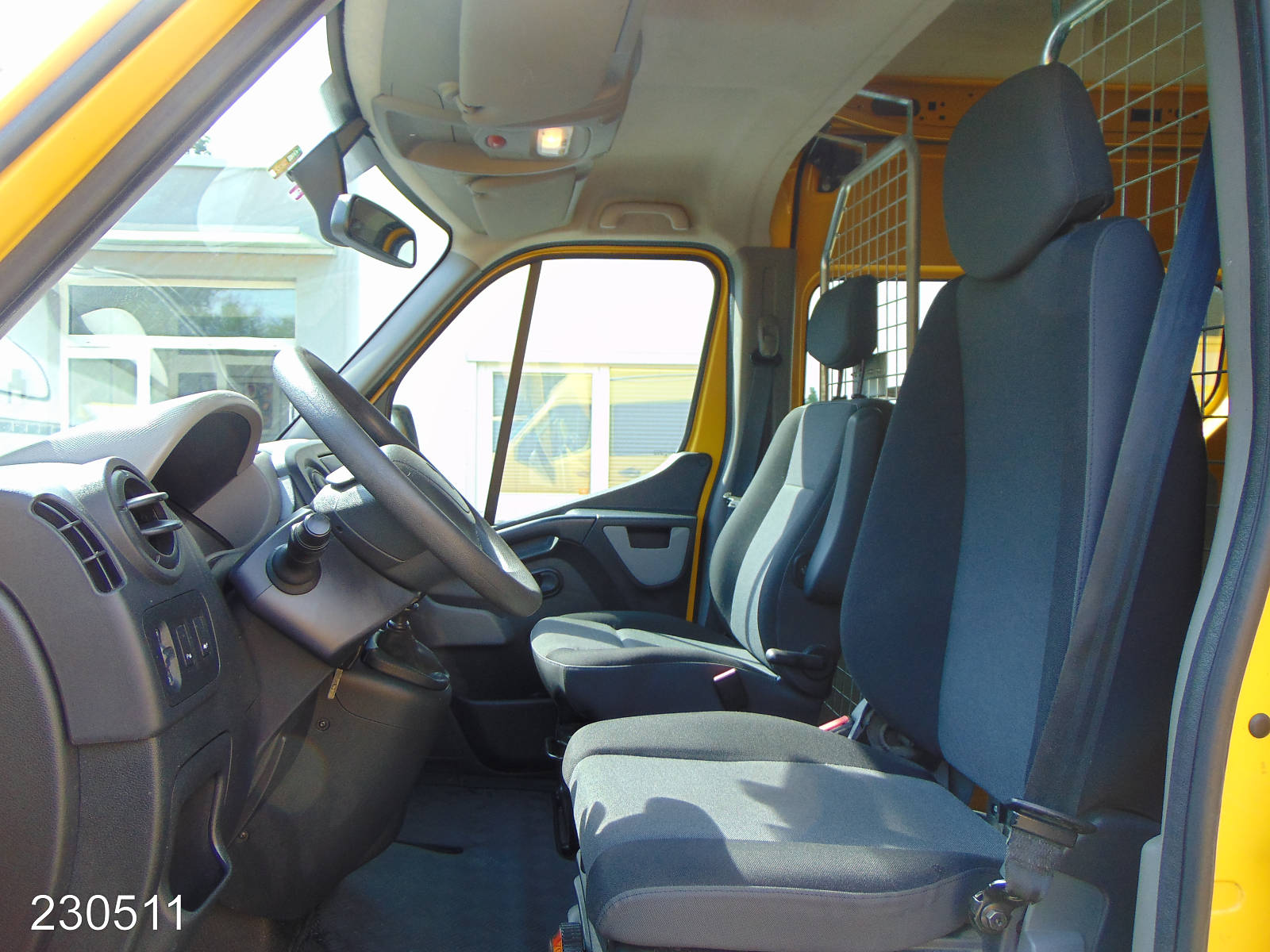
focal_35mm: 25
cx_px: 635
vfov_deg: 54.9
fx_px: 917
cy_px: 476
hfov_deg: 69.4
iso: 80
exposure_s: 1/125
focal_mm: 4.5
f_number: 3
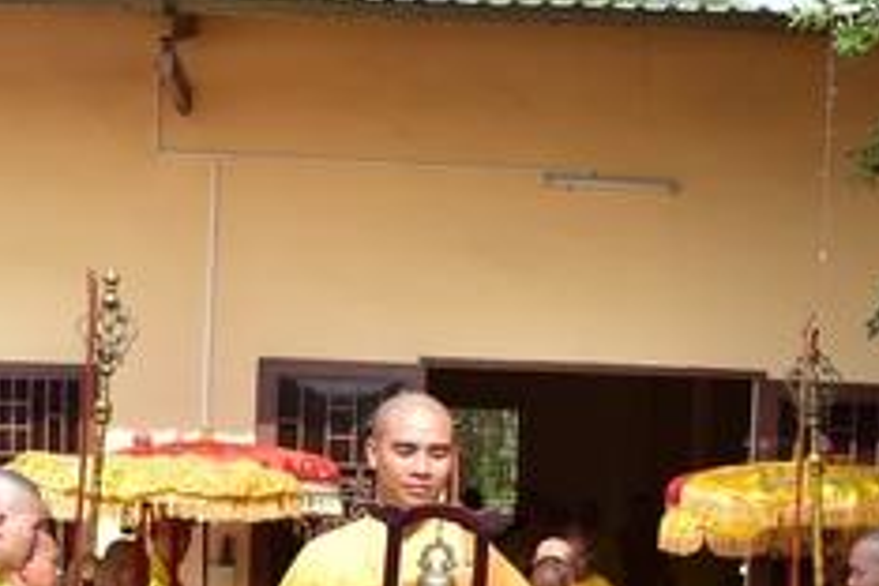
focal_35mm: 89
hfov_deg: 22.9
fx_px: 2173
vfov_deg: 15.2
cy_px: 511
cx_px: 436
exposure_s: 1/400
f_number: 7.1
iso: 200
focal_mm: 32
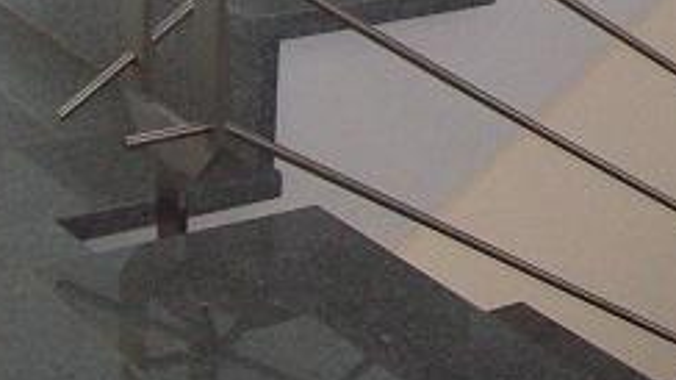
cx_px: 585
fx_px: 1845
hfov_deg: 20.4
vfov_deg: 11.1
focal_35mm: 103
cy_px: -275
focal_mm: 6
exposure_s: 1/64
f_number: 2.7
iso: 200
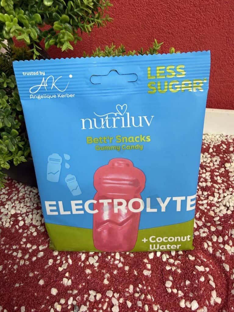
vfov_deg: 71.6
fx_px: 216
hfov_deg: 56.8
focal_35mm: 24
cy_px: 156
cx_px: 117
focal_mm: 2.22
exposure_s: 1/50
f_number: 2.2
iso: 160
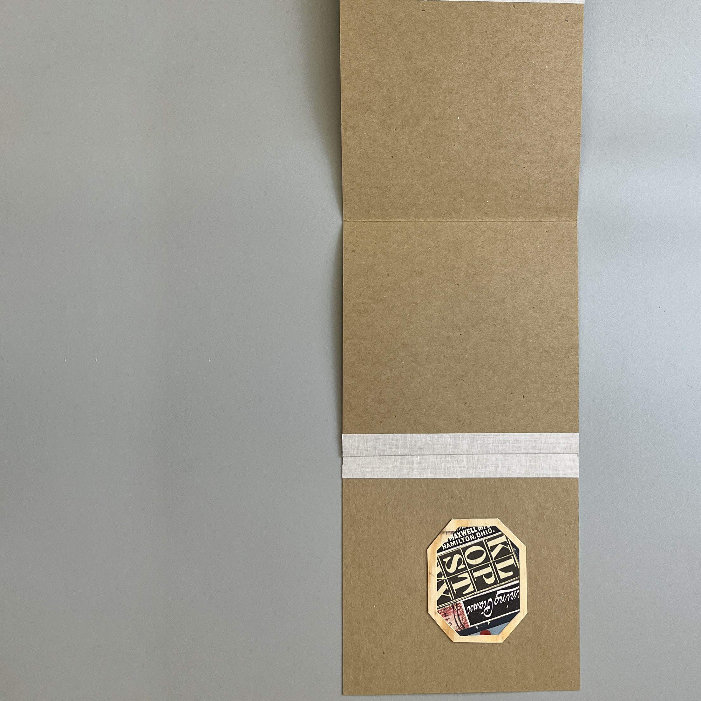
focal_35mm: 42
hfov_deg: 39.8
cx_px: 439
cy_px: 254
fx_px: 962
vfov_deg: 39.7
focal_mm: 5.1
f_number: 1.6
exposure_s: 1/120
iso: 50
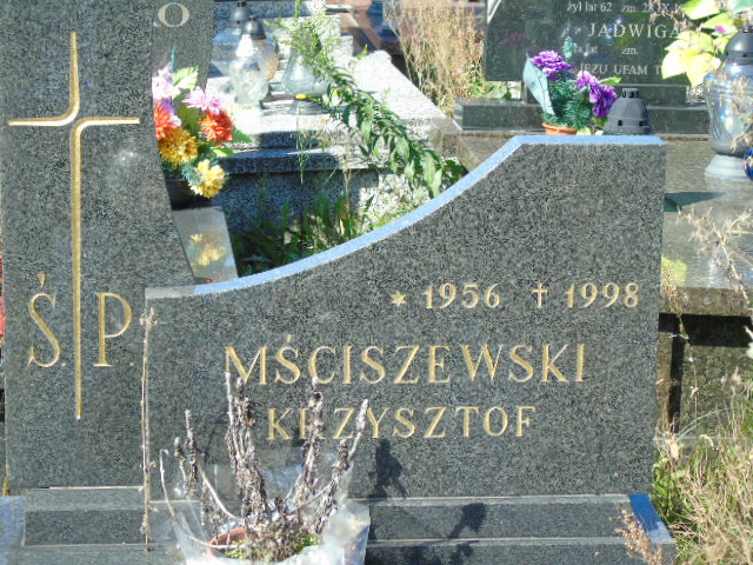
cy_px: 282
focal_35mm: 108
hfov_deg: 18.2
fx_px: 2349
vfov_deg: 13.7
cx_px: 376
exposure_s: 1/160
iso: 80
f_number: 4.4
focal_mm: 19
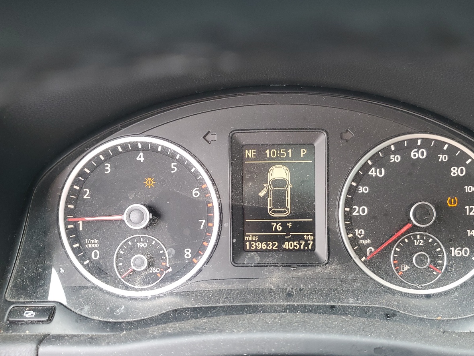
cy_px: 226
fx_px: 479
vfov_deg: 40.4
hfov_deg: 52.4
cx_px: 277
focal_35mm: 35
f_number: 1.5
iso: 76
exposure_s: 1/60.2
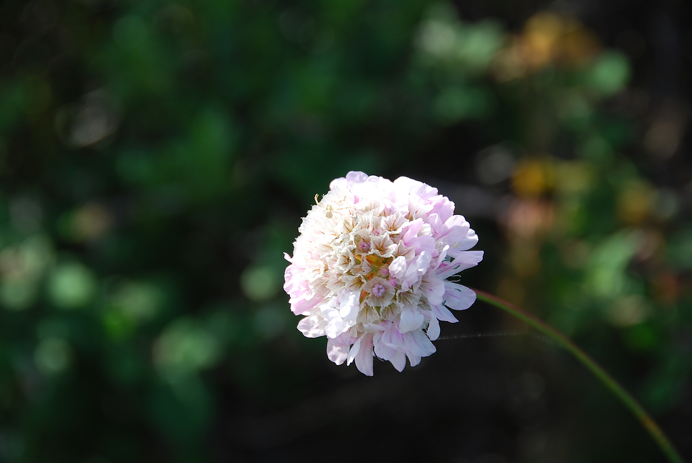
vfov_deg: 4.6
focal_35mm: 300
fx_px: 5772
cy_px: 232
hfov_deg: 6.9
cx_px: 346
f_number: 8
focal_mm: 200
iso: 125
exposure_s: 1/125
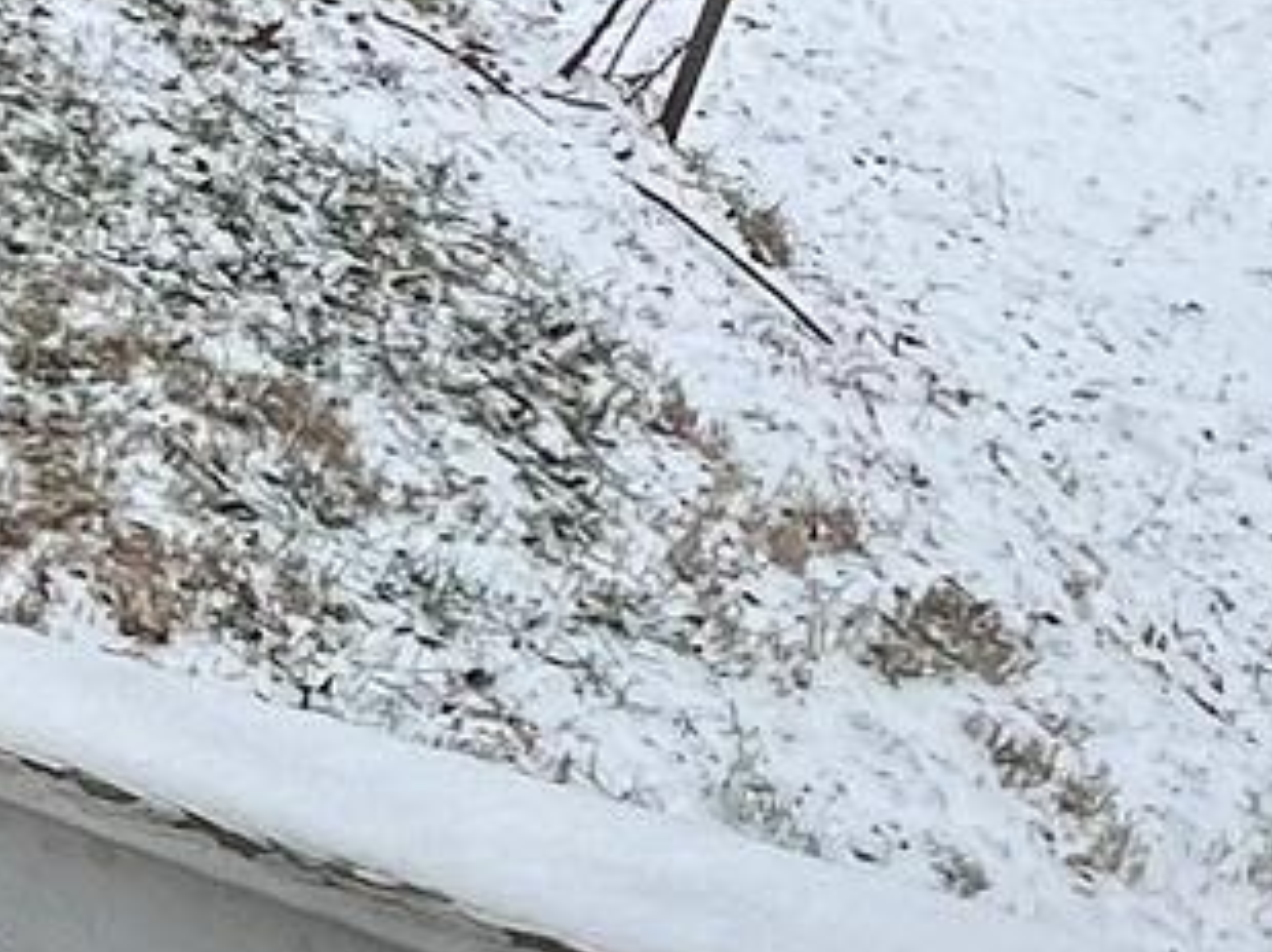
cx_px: -1362
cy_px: 201
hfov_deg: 16.5
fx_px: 3158
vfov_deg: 17.0
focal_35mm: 86
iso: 32
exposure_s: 1/797
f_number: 1.8
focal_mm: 1.57
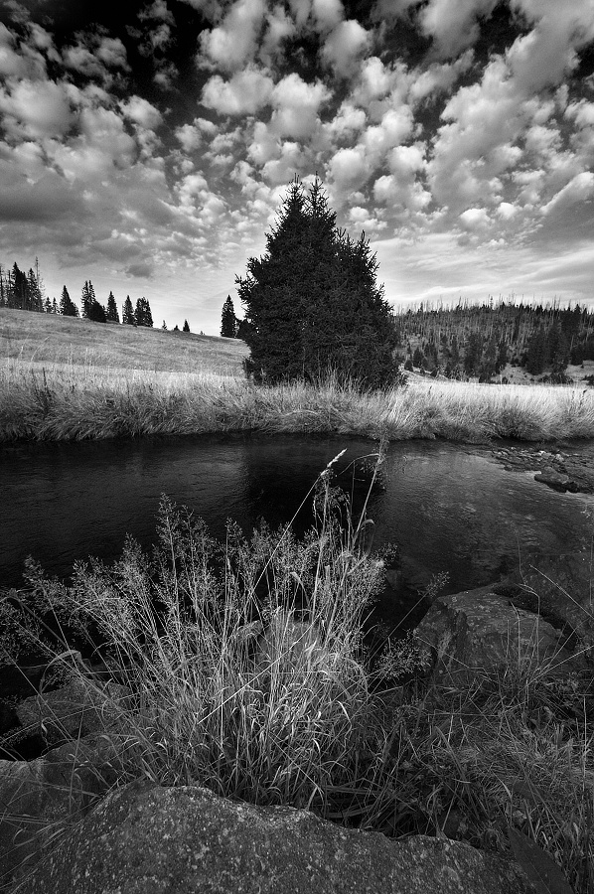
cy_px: 447
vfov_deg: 100.5
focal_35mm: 15
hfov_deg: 77.2
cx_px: 297
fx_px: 372
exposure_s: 1/60
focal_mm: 10
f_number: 7.1
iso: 320
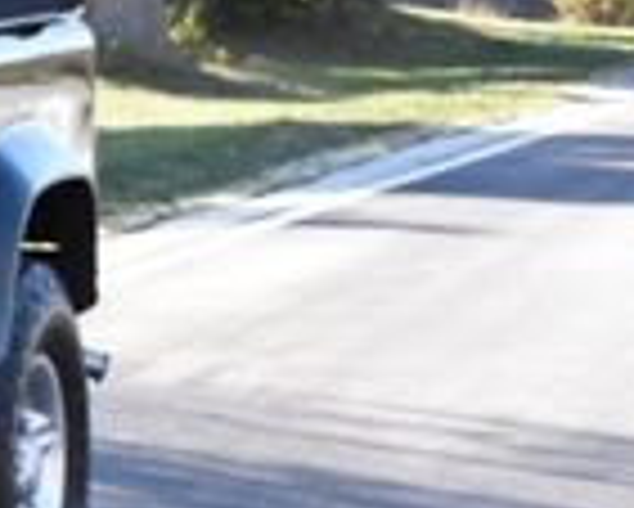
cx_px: -742
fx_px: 3251
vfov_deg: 8.9
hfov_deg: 10.1
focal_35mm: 173
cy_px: 225
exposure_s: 1/320
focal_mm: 27
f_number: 13
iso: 2000
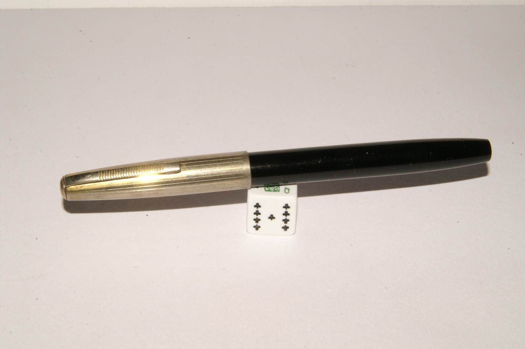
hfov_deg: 27.0
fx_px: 1093
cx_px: 262
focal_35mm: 75
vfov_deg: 18.1
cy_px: 174
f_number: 32
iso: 200
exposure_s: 1/100
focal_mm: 50
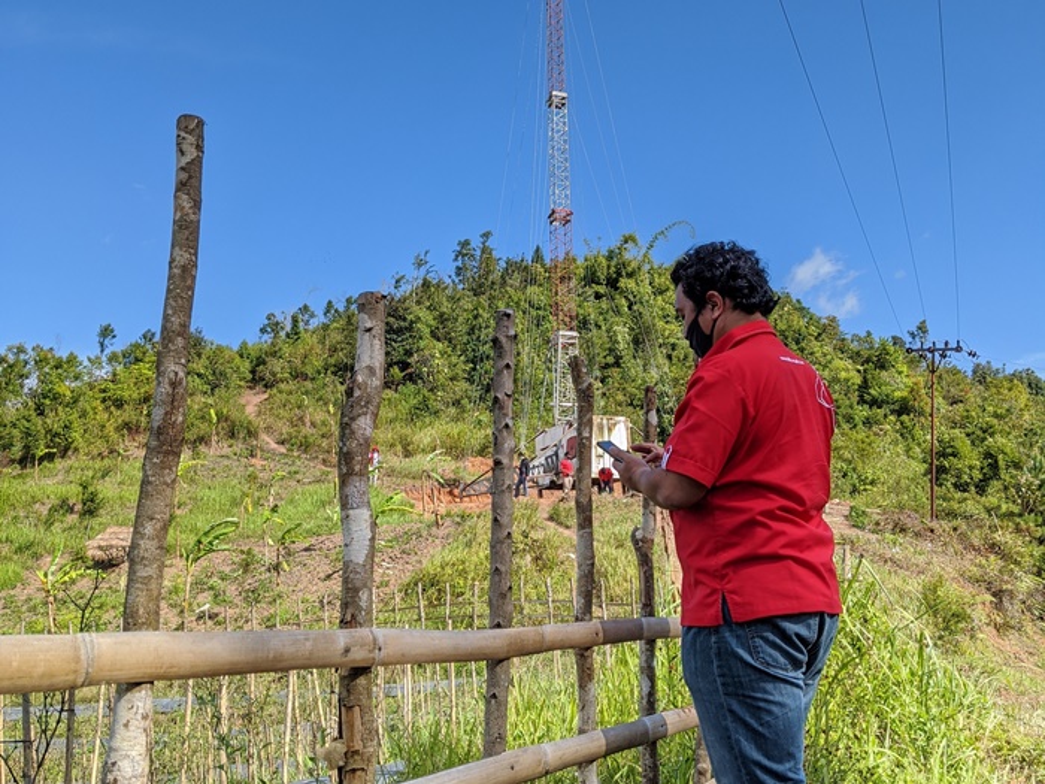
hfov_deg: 65.3
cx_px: 522
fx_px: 815
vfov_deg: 51.4
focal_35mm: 27
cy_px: 392
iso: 56
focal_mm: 4.38
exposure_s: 1/2132
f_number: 1.73
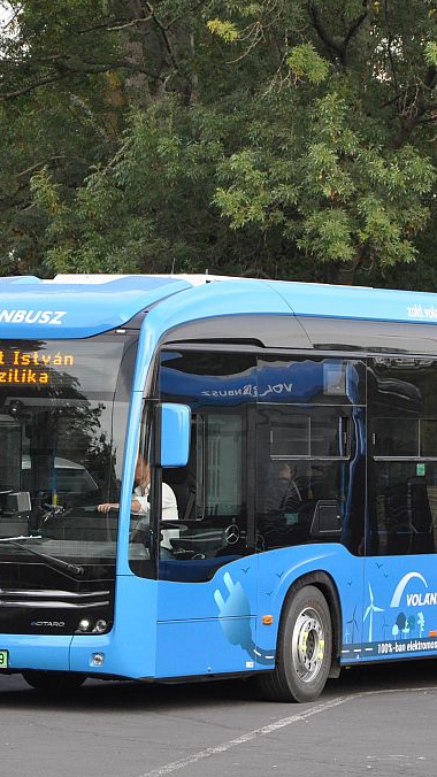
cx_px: 306
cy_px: 399
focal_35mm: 199
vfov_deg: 10.8
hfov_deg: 6.1
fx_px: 4101
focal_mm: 80
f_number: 5.3
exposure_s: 1/500
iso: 1000
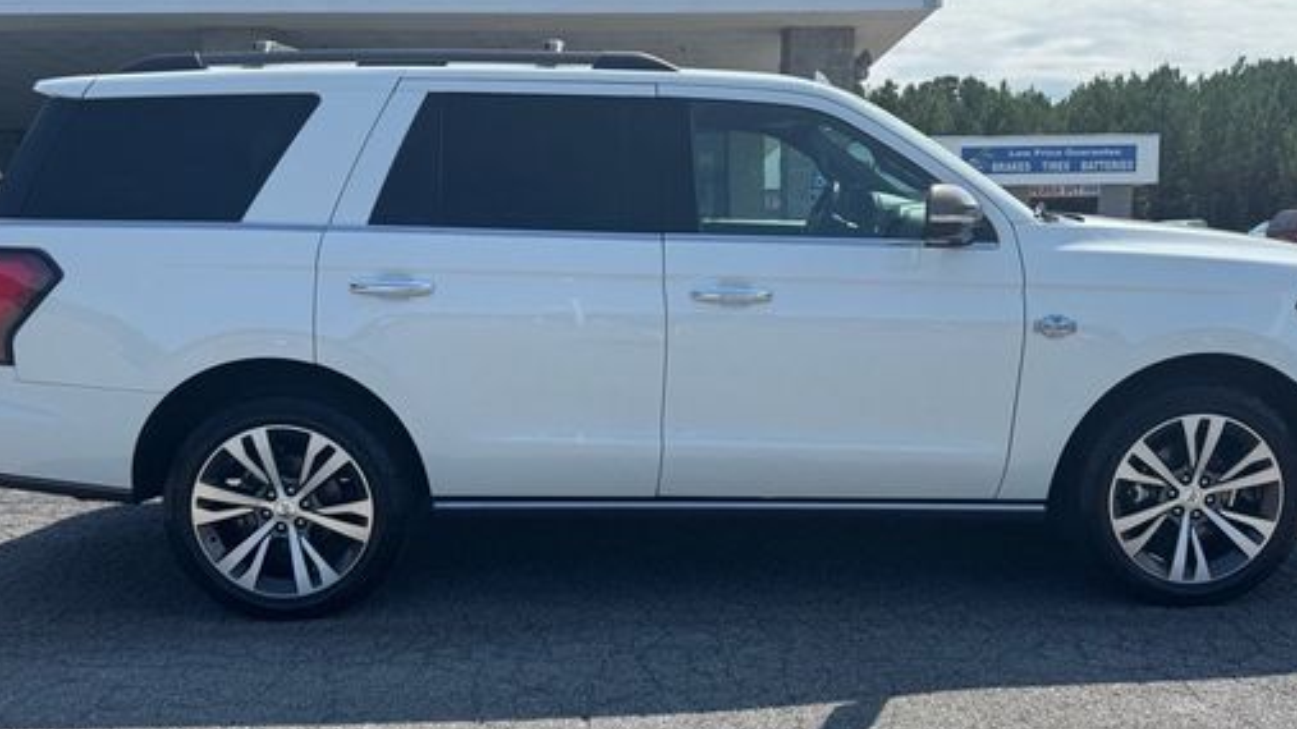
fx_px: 1135
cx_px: 675
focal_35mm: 33
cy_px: 376
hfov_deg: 59.5
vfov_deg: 35.6
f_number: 1.78
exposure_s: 1/3802
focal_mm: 6.76
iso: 80
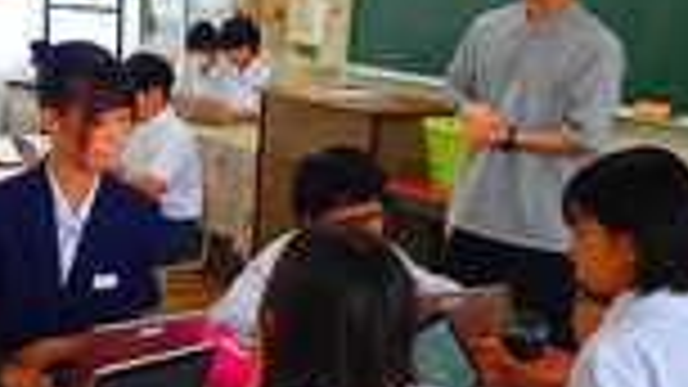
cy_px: 256
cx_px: 184
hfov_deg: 32.3
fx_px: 1167
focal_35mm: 64
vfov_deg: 18.8
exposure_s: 1/60
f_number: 2
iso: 100
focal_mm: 4.5
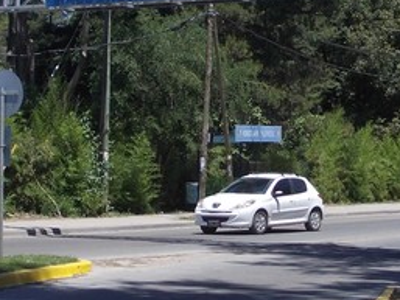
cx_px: 241
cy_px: 117
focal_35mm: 128
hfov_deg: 15.4
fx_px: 1480
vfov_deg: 11.6
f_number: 6.5
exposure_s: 1/250
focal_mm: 6.1
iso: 80
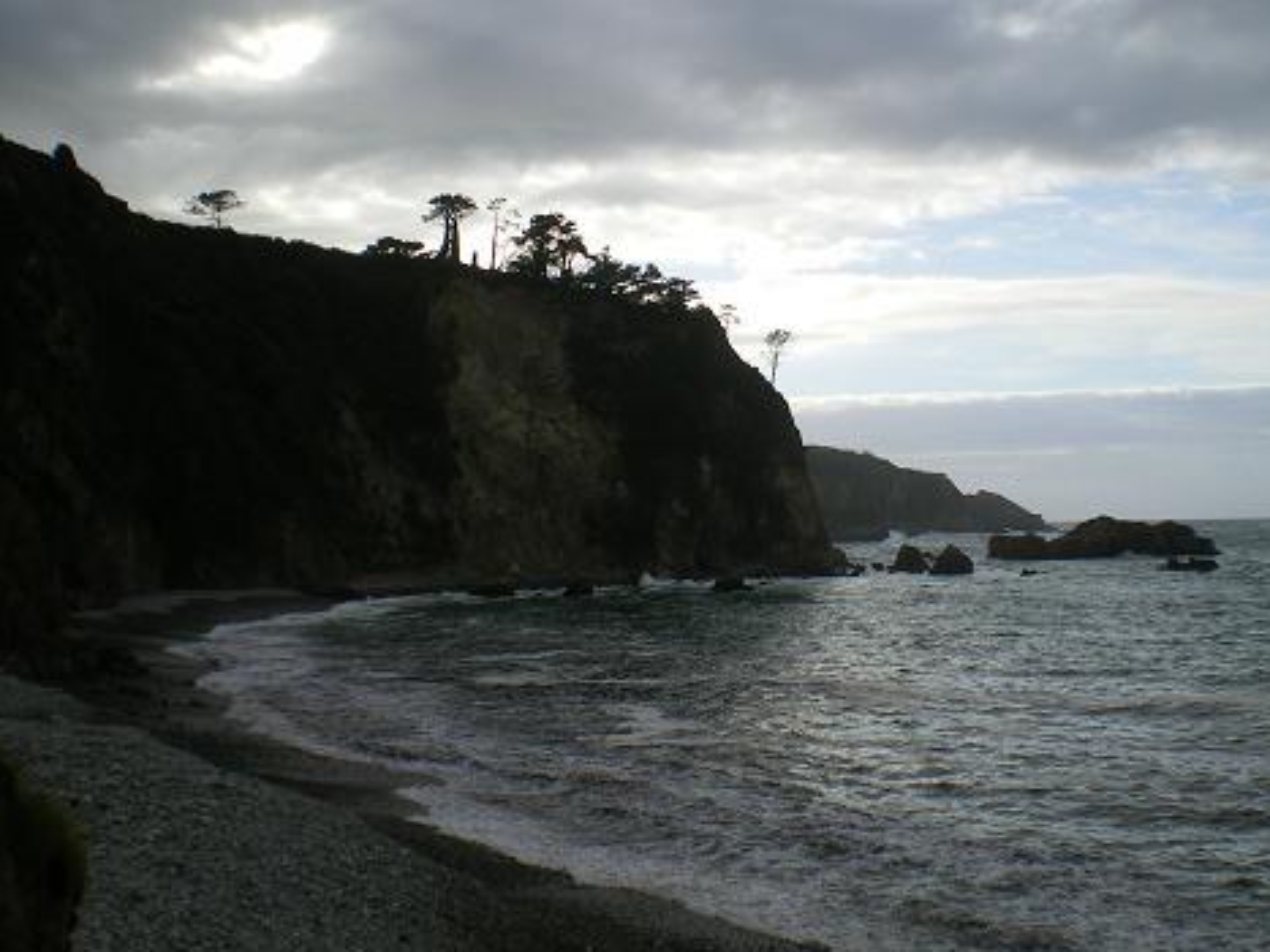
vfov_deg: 33.6
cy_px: 492
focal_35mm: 43
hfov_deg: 43.8
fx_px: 1577
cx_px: 715
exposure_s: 1/400
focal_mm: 6.3
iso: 64
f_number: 4.6
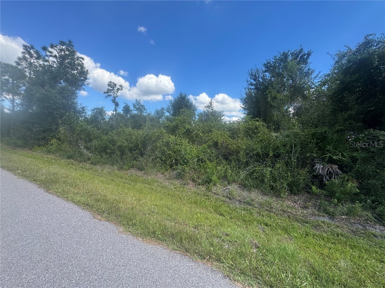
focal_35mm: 14
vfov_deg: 85.7
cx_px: 192
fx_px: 156
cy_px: 144
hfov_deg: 102.1
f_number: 2.2
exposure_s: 1/720
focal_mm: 2.22
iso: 50
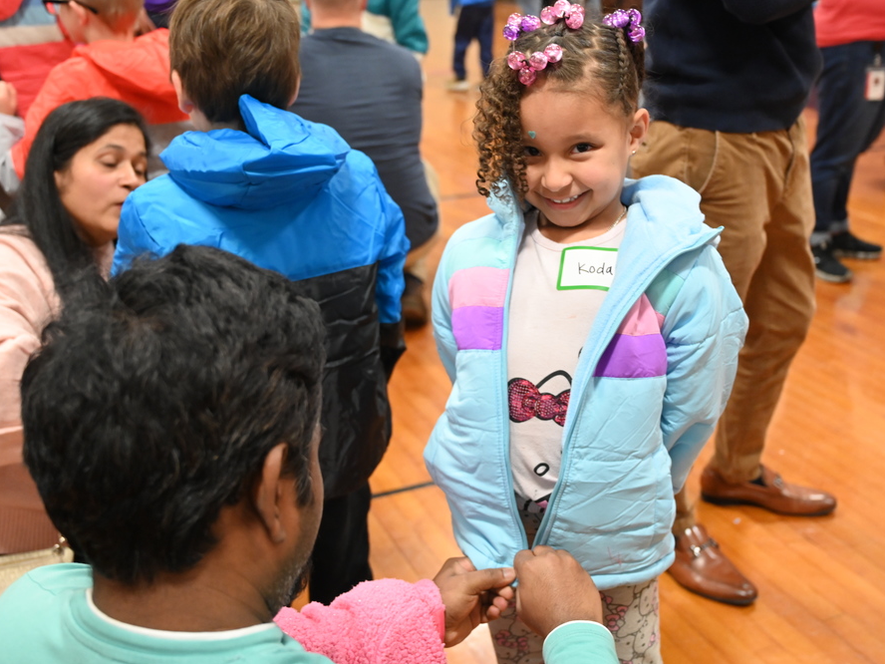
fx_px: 1048
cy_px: 330
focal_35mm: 41
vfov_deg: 35.1
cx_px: 483
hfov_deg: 45.7
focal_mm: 37
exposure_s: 1/80
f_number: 4
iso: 3200
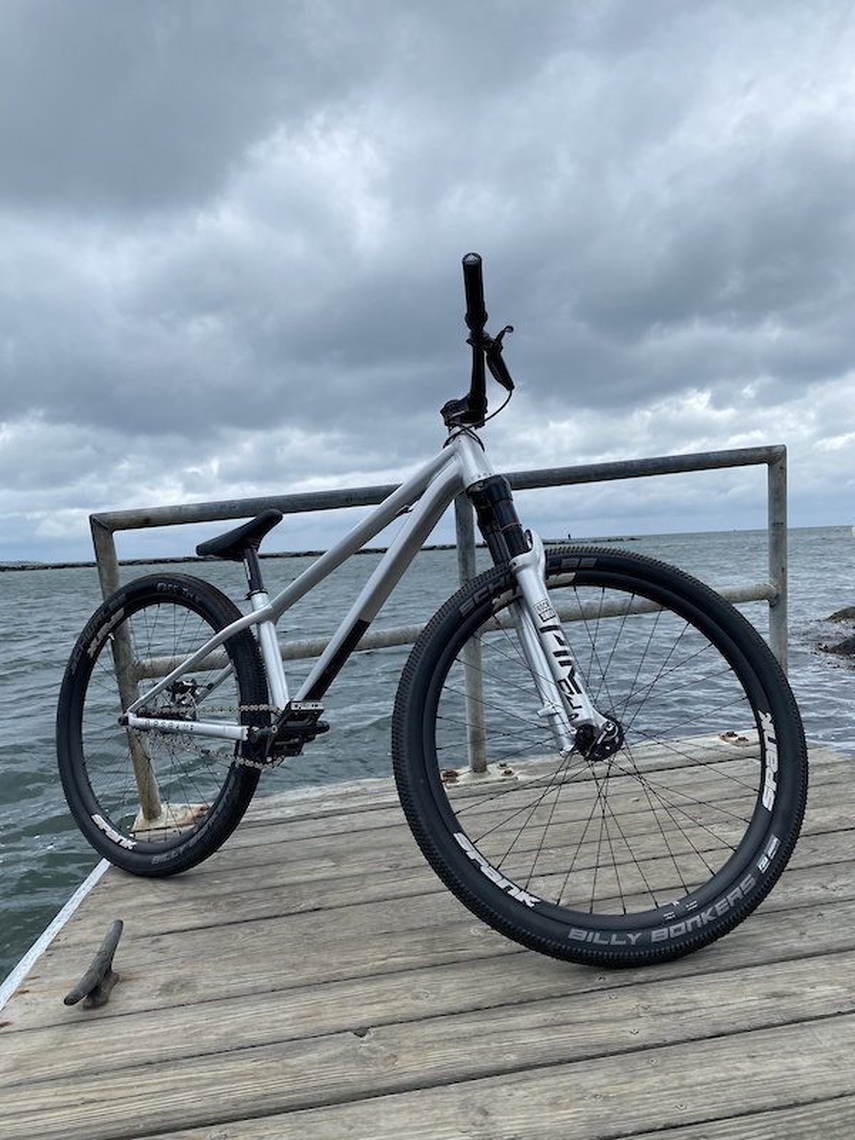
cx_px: 428
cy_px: 570
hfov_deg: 53.1
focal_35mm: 26
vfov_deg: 67.3
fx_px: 856
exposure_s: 1/3040
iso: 32
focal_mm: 4.25
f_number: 1.8
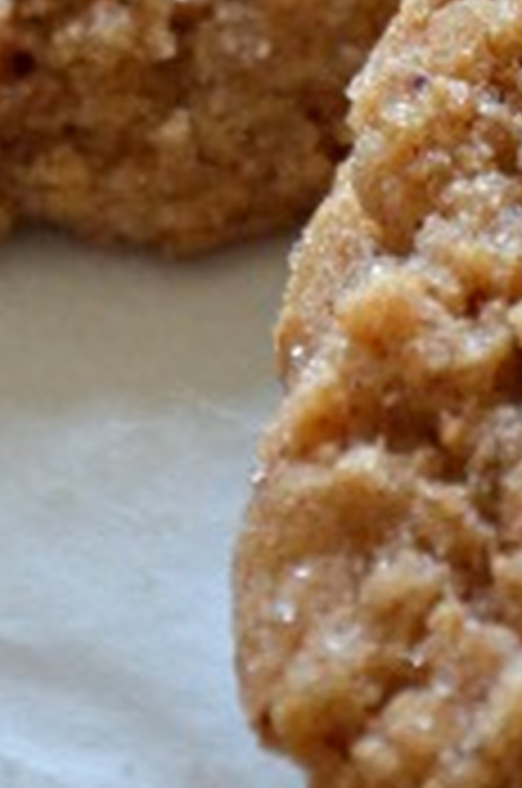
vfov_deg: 3.0
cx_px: 508
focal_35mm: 679
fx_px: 14829
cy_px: -218
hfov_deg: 2.0
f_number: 5.6
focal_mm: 105
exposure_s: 1/125
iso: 1400
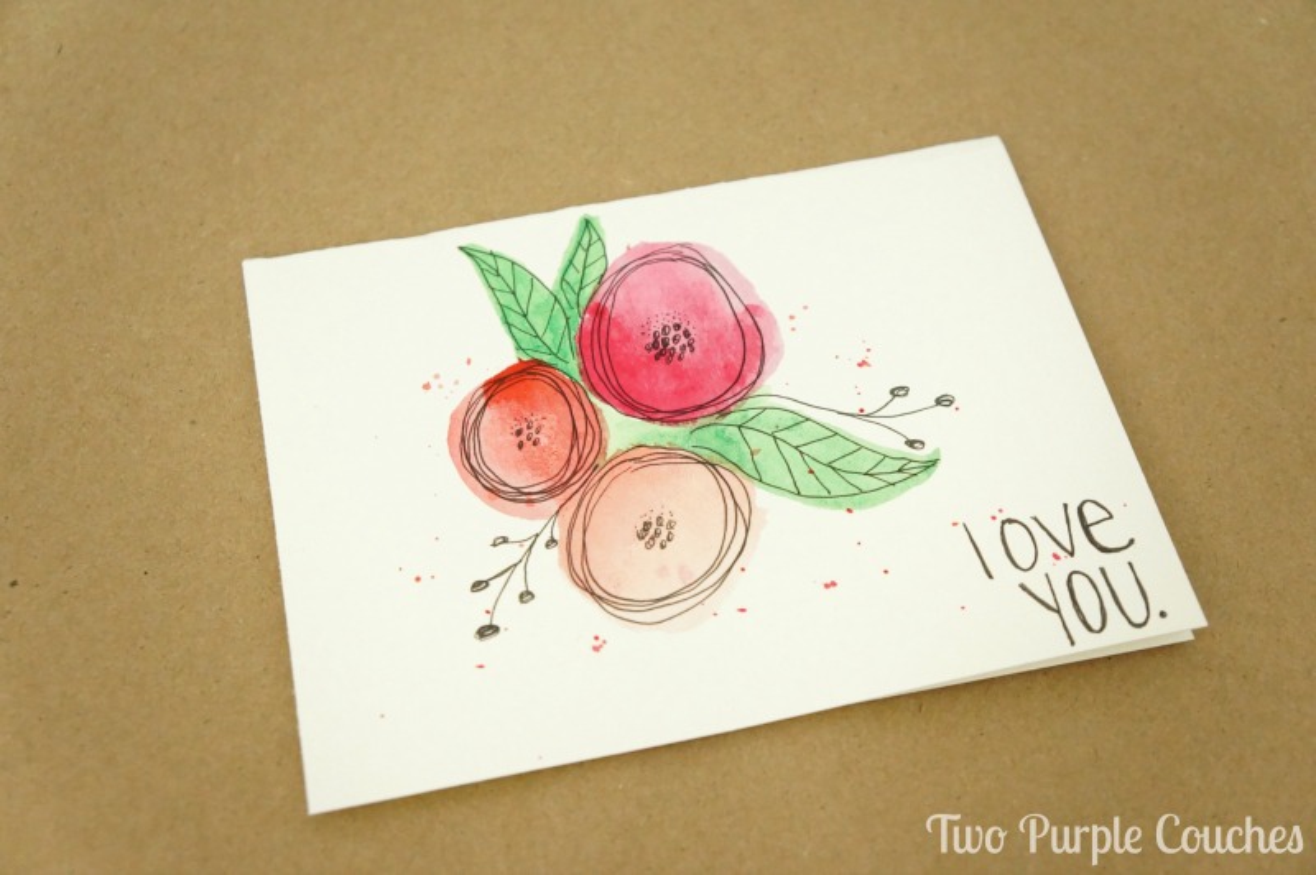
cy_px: 438
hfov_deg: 41.1
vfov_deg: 28.0
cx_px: 658
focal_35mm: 48
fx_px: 1753
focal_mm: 32
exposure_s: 1/400
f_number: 4.5
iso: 6400
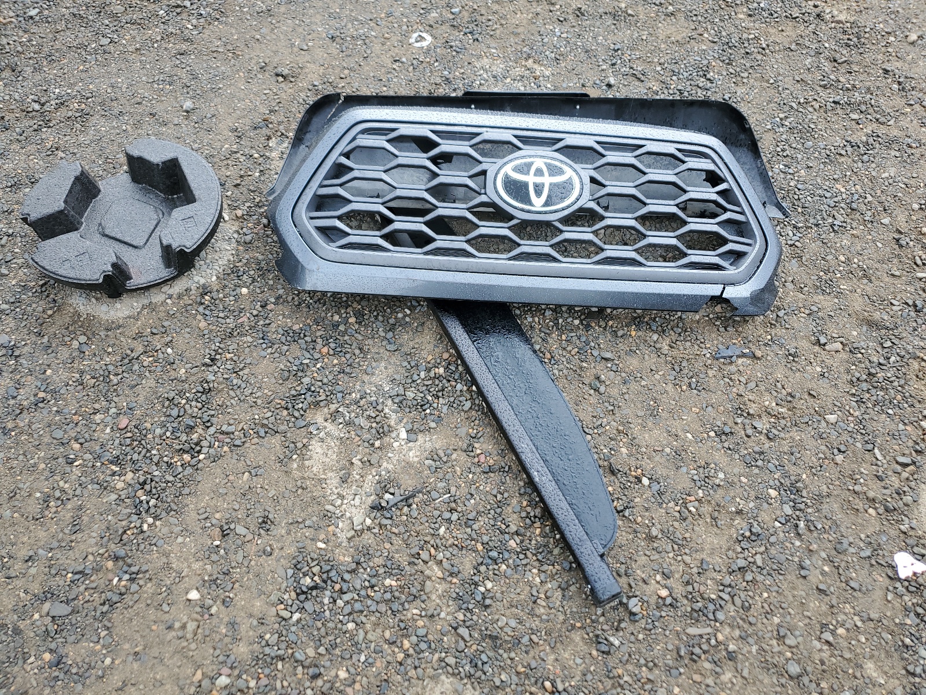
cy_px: 348
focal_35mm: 26
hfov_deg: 67.3
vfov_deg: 53.1
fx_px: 696
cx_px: 463
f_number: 1.5
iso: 50
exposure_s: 1/159
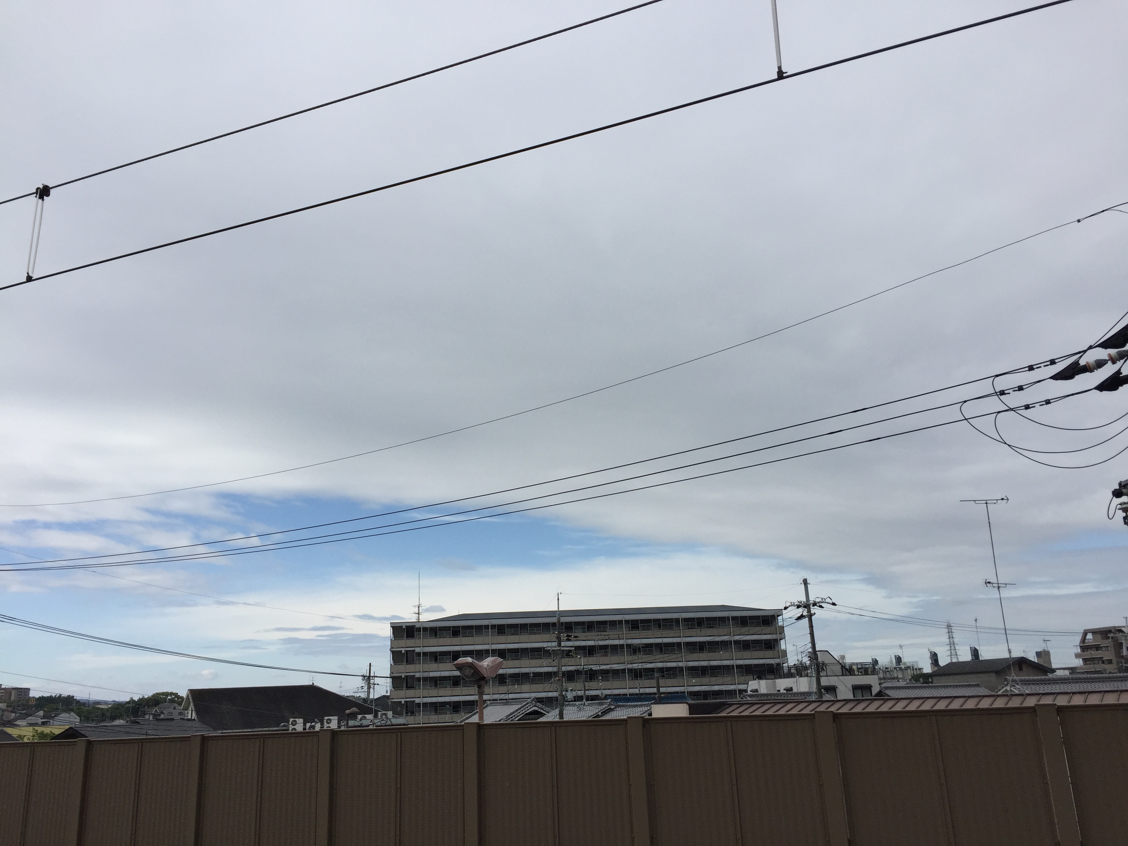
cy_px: 423
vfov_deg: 48.2
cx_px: 564
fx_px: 945
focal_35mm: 29
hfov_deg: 61.7
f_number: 2.2
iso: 32
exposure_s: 1/3300
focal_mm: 4.15
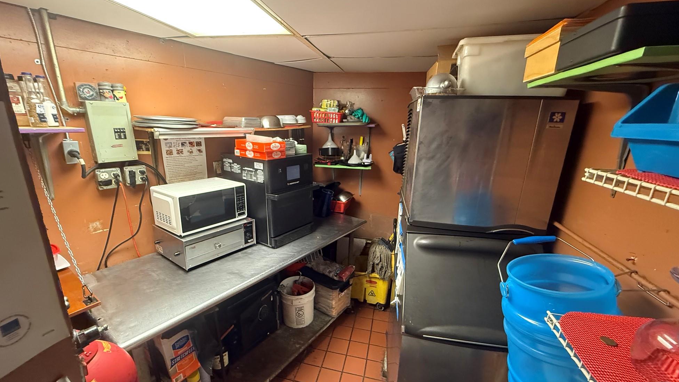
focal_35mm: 16
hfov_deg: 99.4
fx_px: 288
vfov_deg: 67.0
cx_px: 334
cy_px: 202
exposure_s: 1/60
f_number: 2.2
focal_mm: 2.22
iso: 640
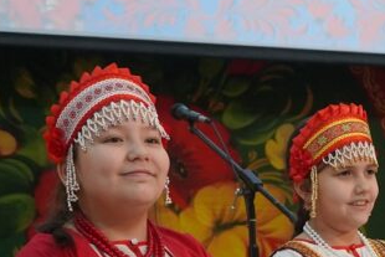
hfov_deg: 16.4
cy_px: 278
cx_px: 541
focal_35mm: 116
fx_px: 1241
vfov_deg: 11.7
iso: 2500
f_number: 4
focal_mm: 30
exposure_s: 1/160
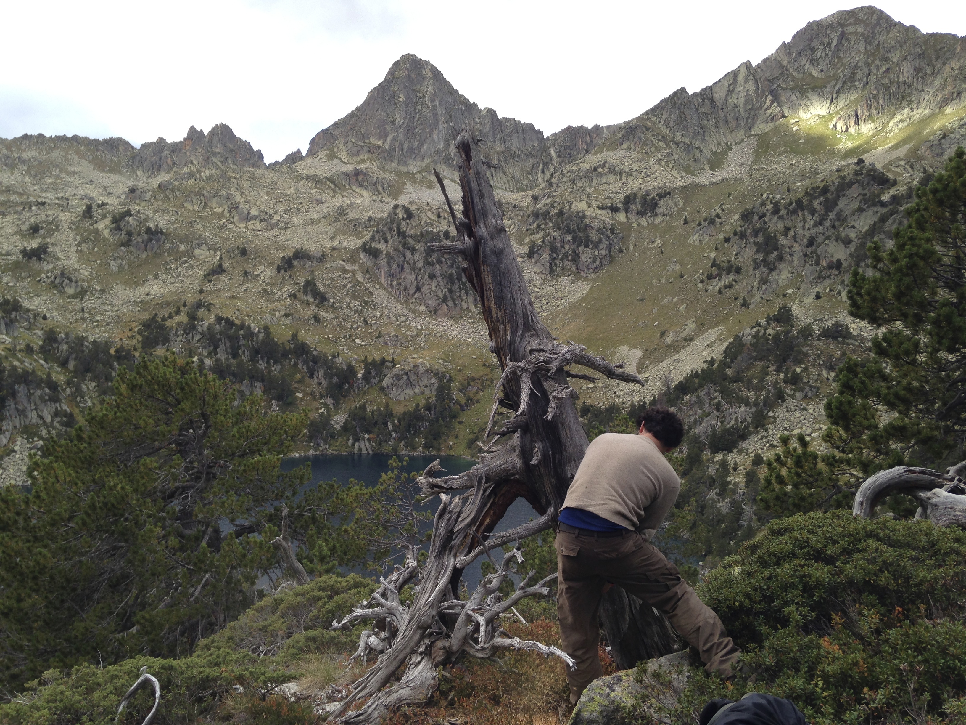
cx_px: 483
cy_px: 362
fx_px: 921
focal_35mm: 33
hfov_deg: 55.4
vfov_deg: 42.9
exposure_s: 1/347
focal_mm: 4.12
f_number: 2.4
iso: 50
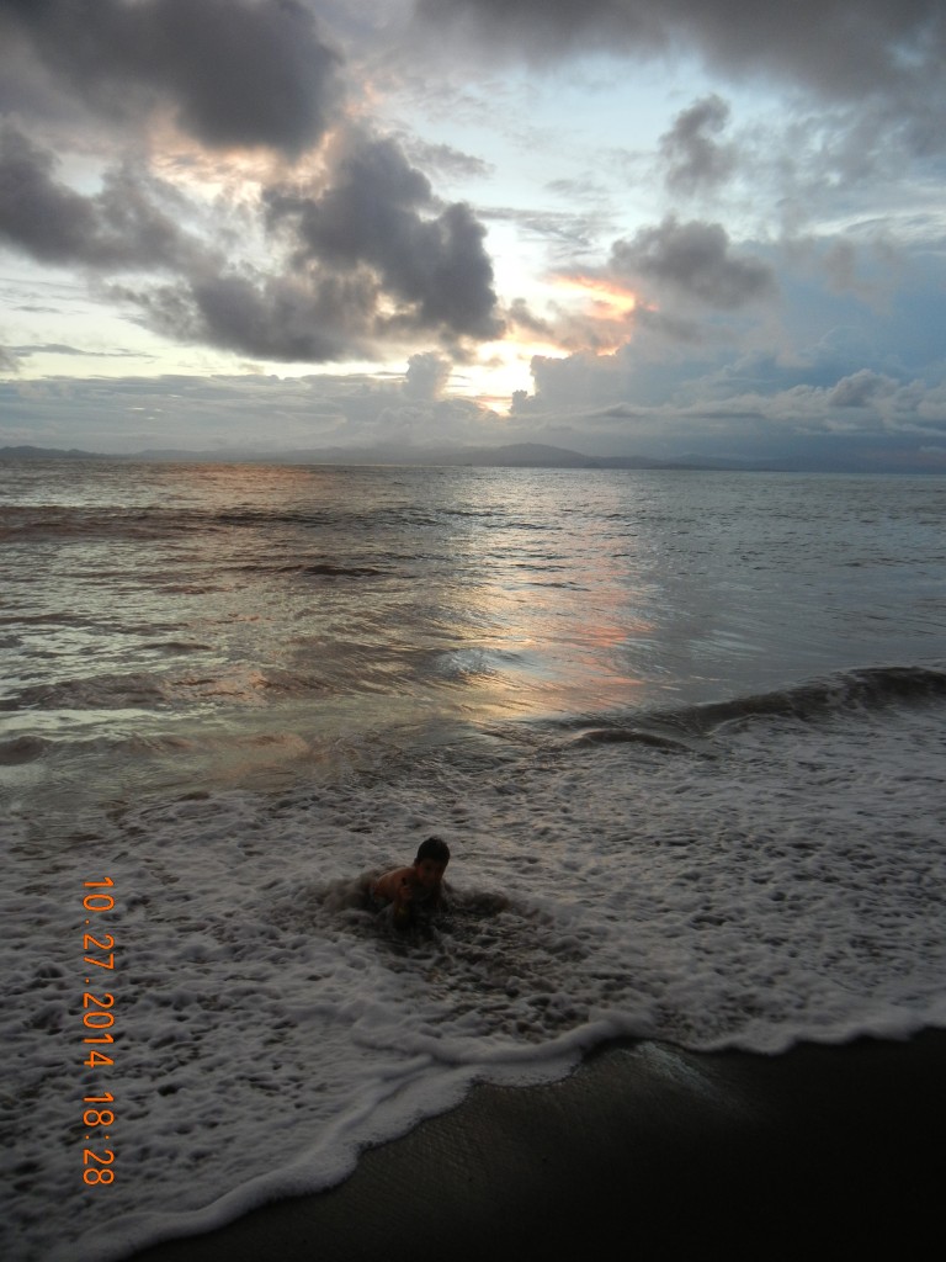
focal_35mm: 30
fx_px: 1093
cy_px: 631
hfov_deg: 46.8
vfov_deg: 60.0
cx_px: 473
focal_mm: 5.4
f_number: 3.5
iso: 243
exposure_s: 1/60
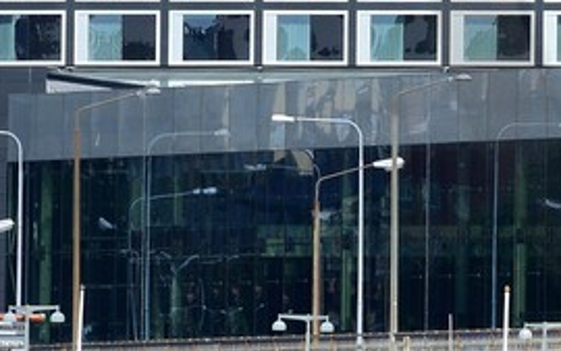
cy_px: -195
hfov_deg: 1.7
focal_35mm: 1208
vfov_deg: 1.1
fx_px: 18477
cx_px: 1255
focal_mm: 200
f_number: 11
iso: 200
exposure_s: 1/400
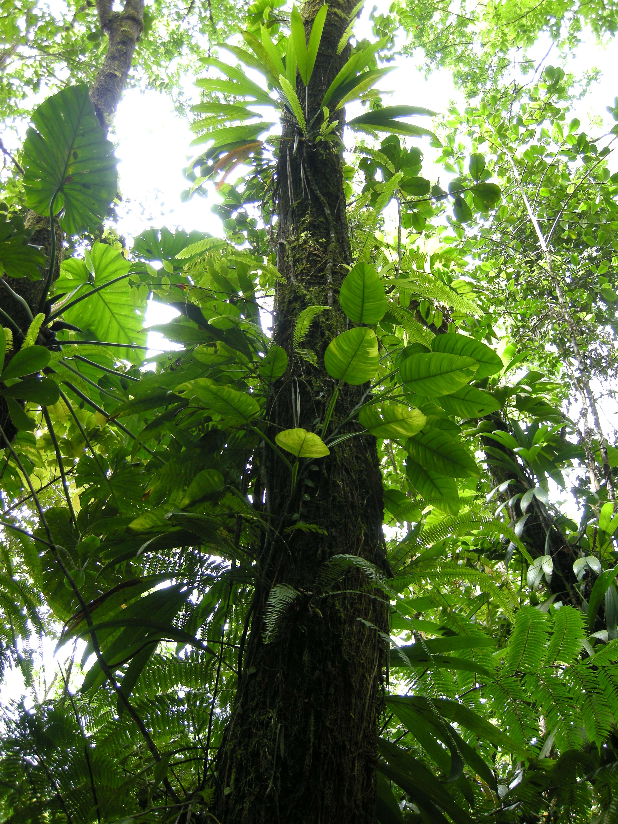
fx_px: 833
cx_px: 309
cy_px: 412
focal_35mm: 35
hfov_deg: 40.7
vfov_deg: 52.6
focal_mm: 7.5
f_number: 2.7
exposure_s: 1/56.2
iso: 84
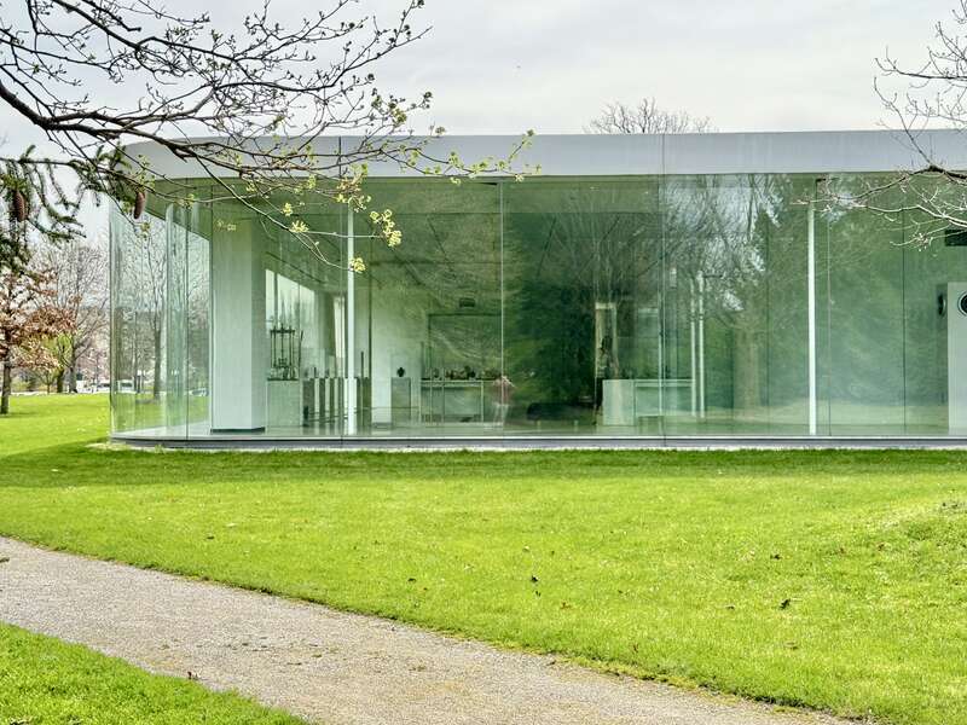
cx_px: 484
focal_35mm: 48
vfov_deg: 30.3
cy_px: 362
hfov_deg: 39.7
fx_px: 1341
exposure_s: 1/1681
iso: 64
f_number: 1.78
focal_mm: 6.86
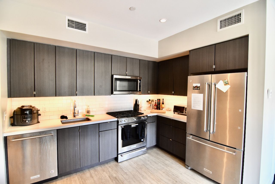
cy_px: 92
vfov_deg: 72.1
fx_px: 126
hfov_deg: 95.0
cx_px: 138
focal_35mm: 16
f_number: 4
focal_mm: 11
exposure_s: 1/60
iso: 1100
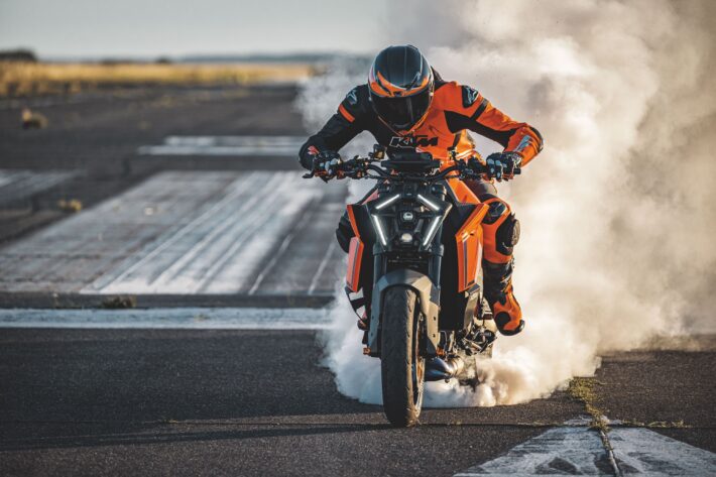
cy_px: 238
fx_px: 5368
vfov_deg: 5.1
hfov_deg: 7.6
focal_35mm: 270
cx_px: 358
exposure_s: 1/1250
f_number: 5.3
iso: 640
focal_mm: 270
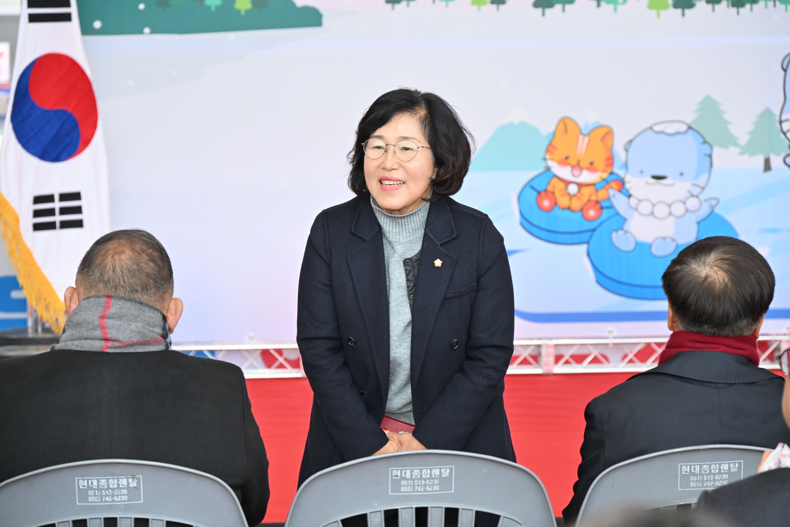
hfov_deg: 17.8
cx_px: 395
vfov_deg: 11.9
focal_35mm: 115
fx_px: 2523
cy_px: 264
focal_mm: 115
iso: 800
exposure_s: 1/250
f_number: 6.3
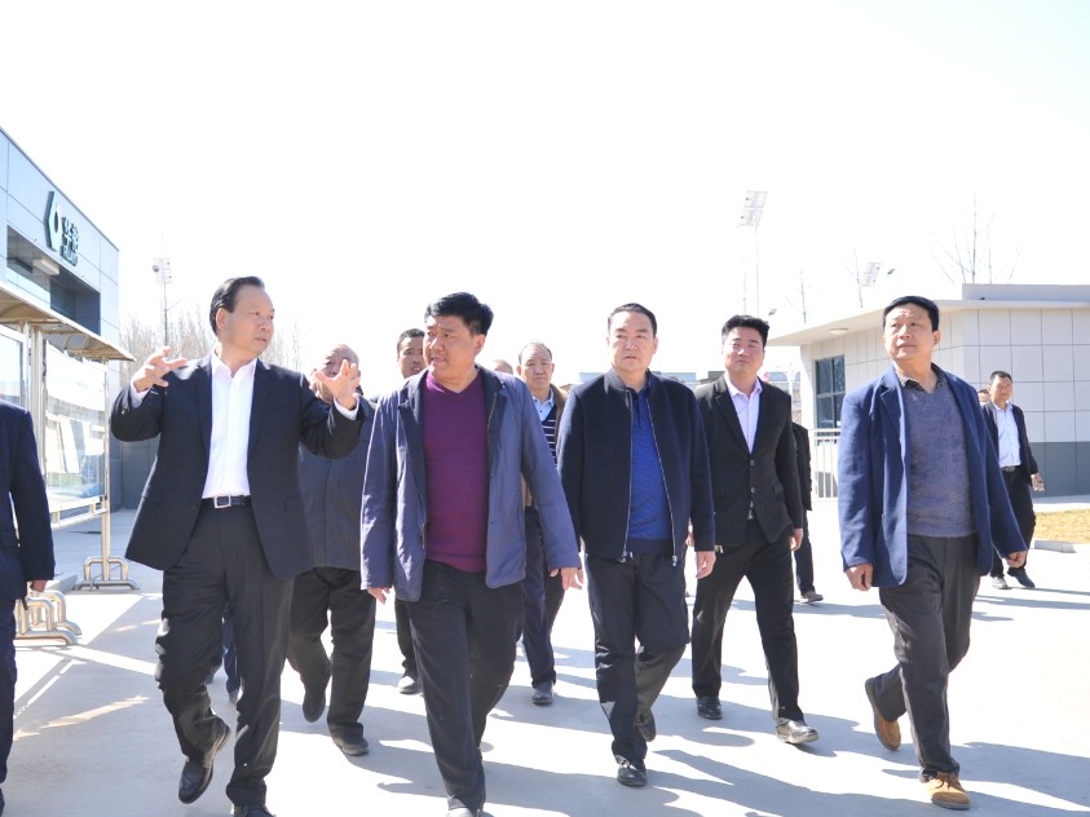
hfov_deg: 52.4
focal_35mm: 35
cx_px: 455
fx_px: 1102
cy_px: 418
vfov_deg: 40.7
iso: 200
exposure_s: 1/400
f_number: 4
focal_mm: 24
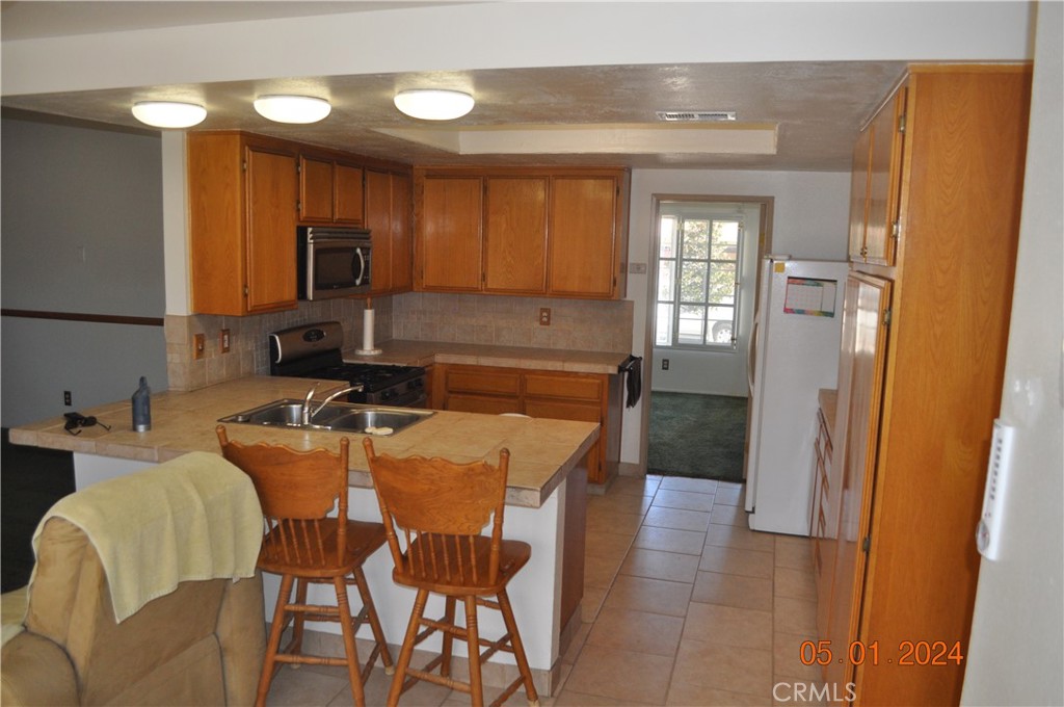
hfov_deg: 67.4
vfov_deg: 47.8
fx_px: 797
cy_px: 354
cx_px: 532
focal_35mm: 27
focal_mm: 18
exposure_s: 1/125
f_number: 3.5
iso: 720
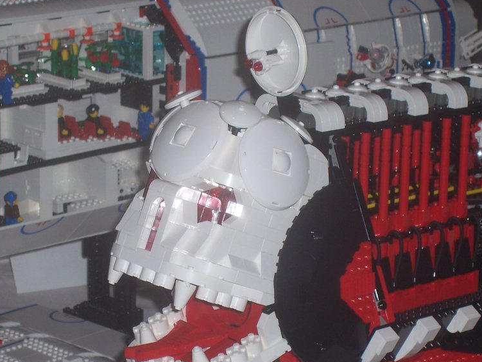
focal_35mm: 139
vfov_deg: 10.7
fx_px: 1936
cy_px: 218
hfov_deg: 14.2
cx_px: 232
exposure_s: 1/90
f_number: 4.6
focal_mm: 16.8
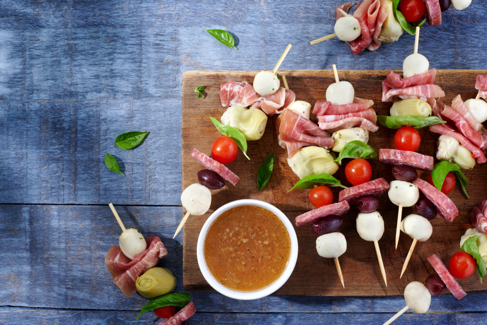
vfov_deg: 27.0
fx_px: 676
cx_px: 244
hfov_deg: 39.6
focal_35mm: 50
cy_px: 162
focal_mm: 50
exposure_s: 1/200
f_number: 10
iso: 250
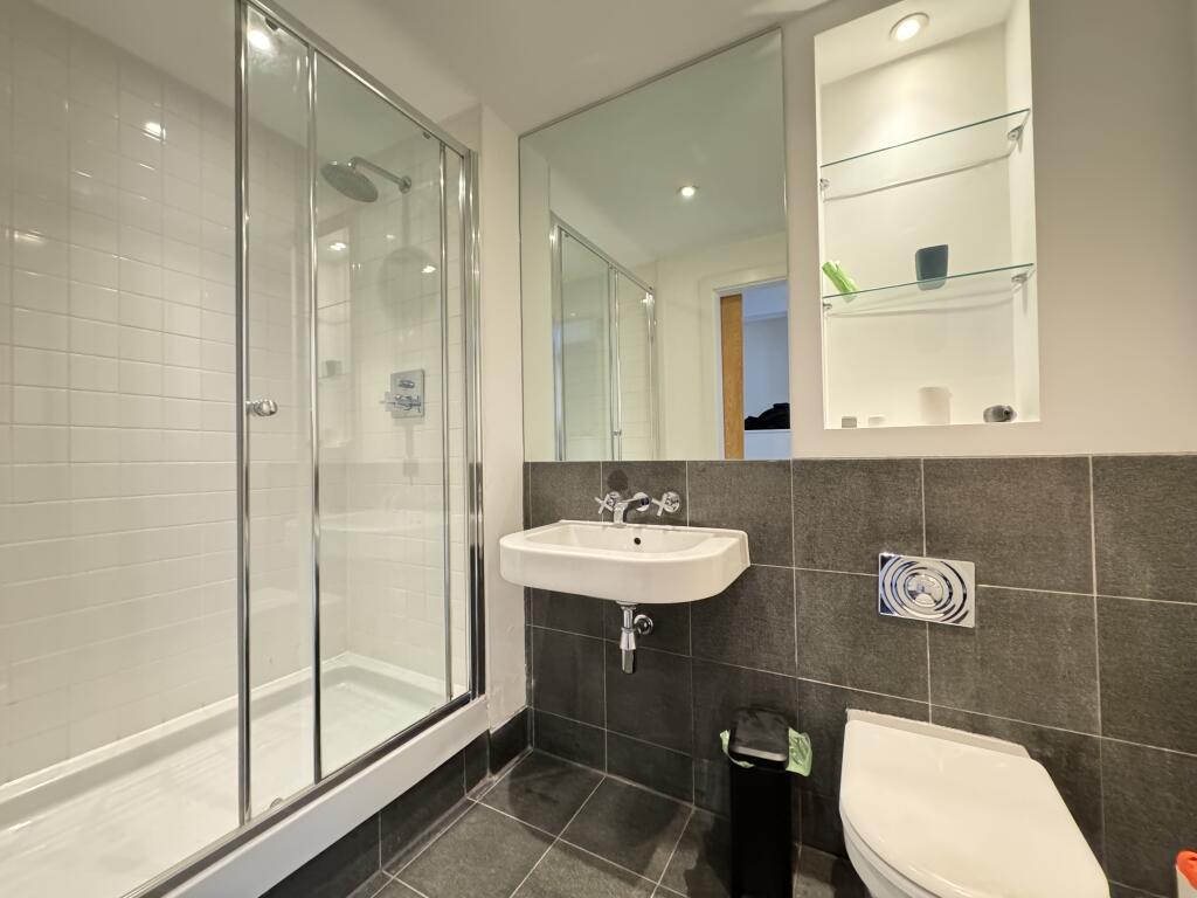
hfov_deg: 102.1
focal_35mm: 14
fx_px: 484
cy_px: 449
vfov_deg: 85.7
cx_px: 598
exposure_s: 1/50
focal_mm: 2.22
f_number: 2.2
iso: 1250
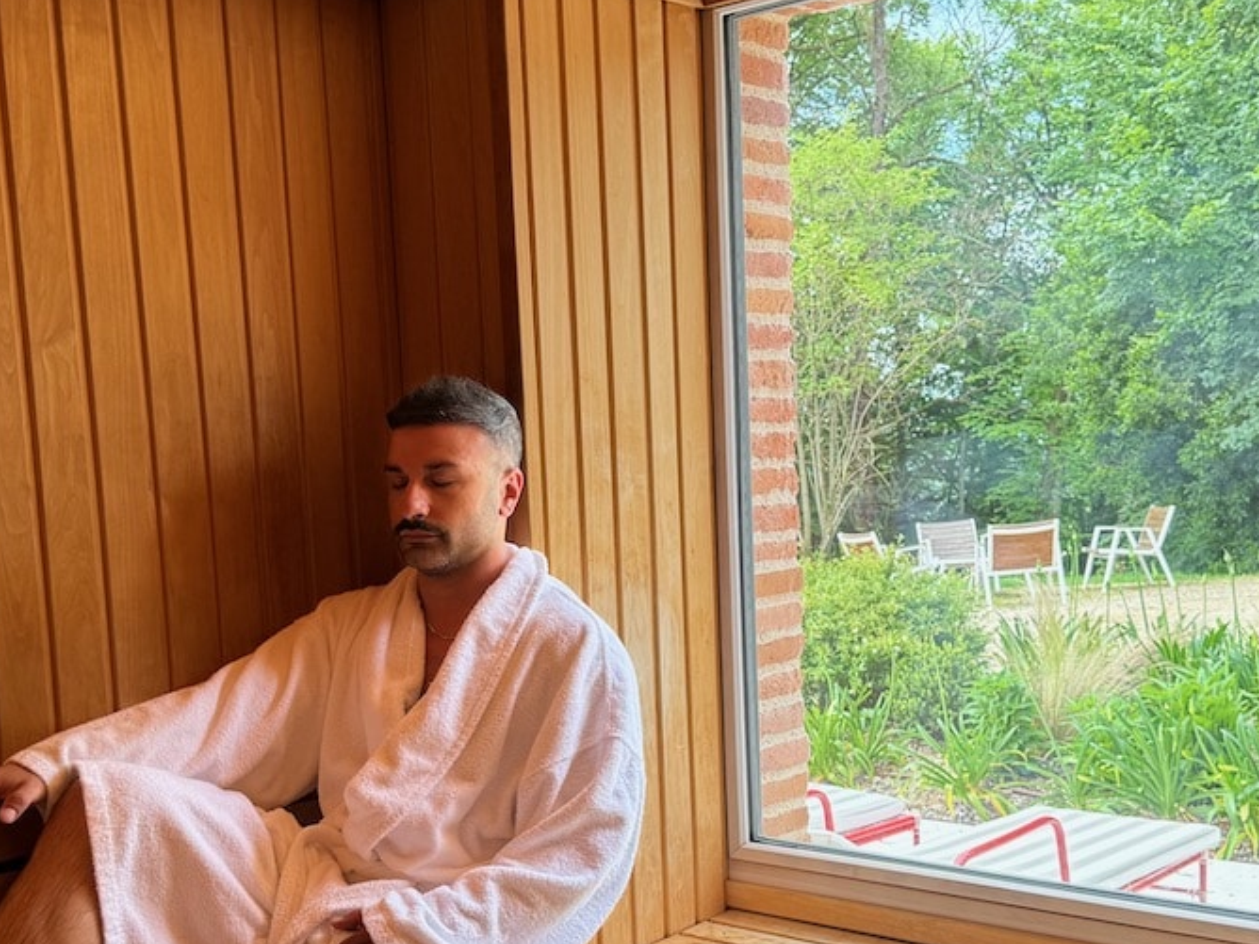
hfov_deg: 41.2
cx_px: 548
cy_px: 624
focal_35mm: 46
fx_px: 1673
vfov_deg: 31.3
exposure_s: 1/231
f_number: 1.78
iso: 64
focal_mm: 6.76
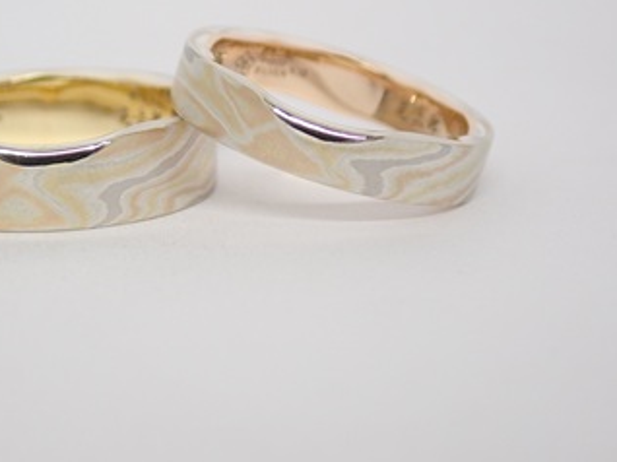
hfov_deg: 18.0
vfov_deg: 13.5
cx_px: 190
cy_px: 152
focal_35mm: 109
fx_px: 1941
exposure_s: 1/125
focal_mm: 13.65
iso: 200
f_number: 4.1
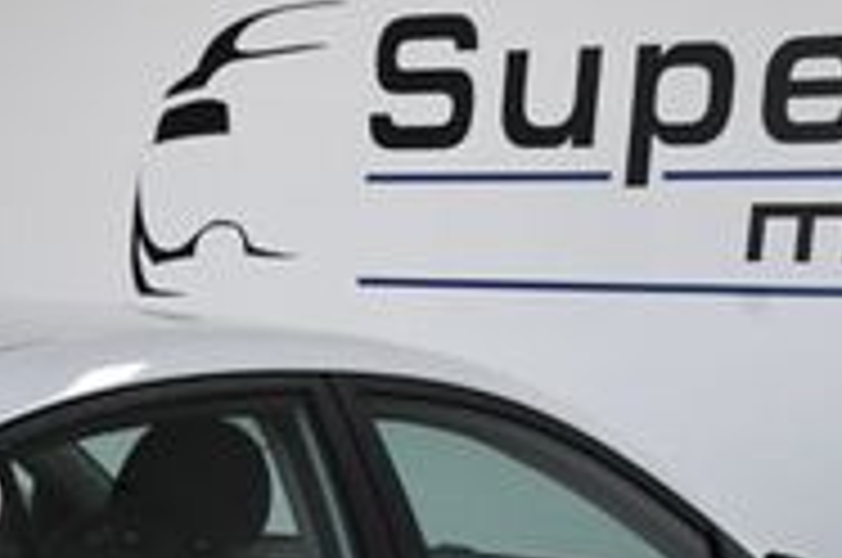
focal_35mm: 113
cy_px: 914
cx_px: -221
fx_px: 2638
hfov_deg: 17.2
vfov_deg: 11.4
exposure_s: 1/500
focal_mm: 22
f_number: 11
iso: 2500
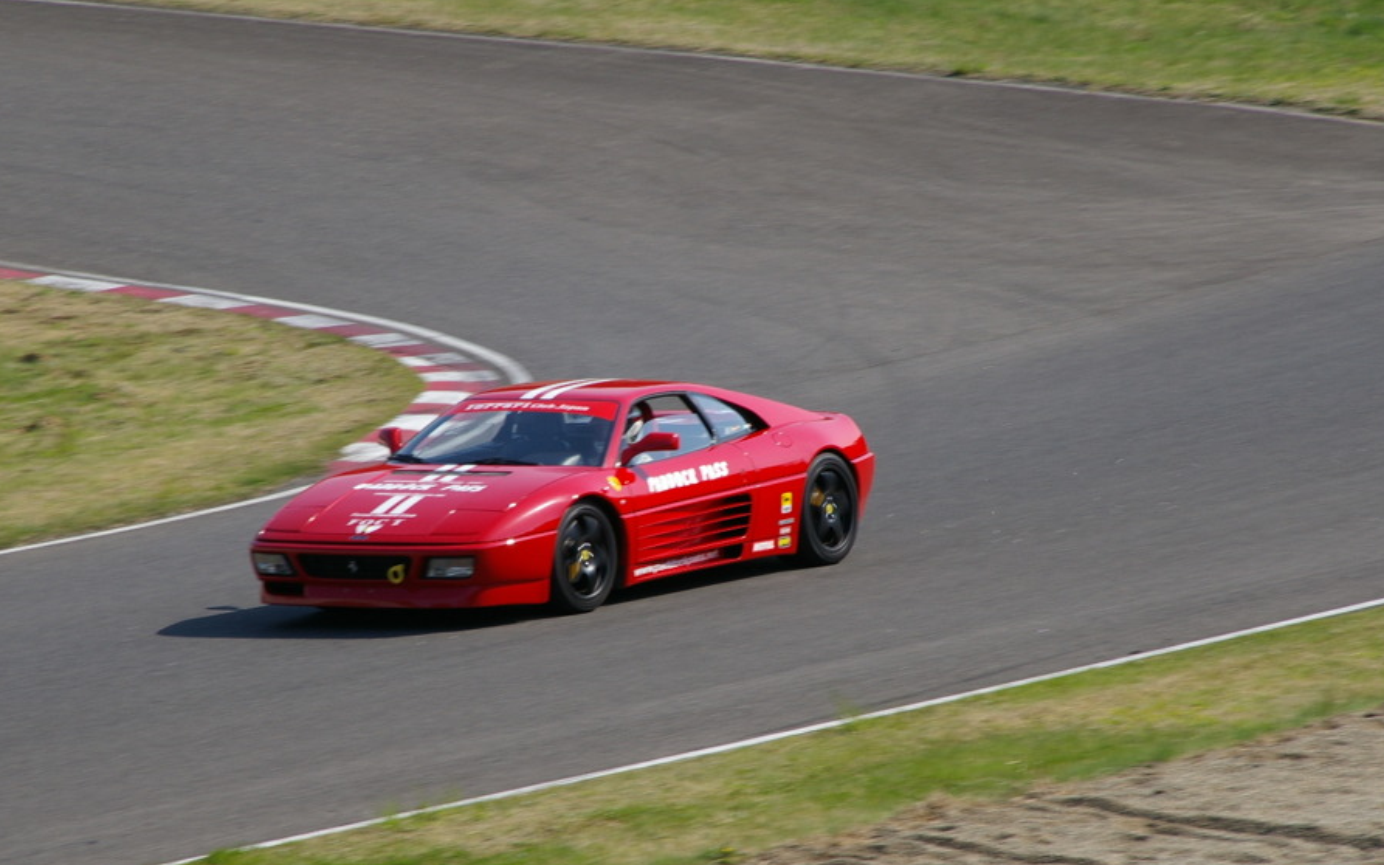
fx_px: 11239
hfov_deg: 7.0
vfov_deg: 4.4
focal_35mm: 298
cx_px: 680
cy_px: 487
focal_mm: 170
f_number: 16
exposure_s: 1/125
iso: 200
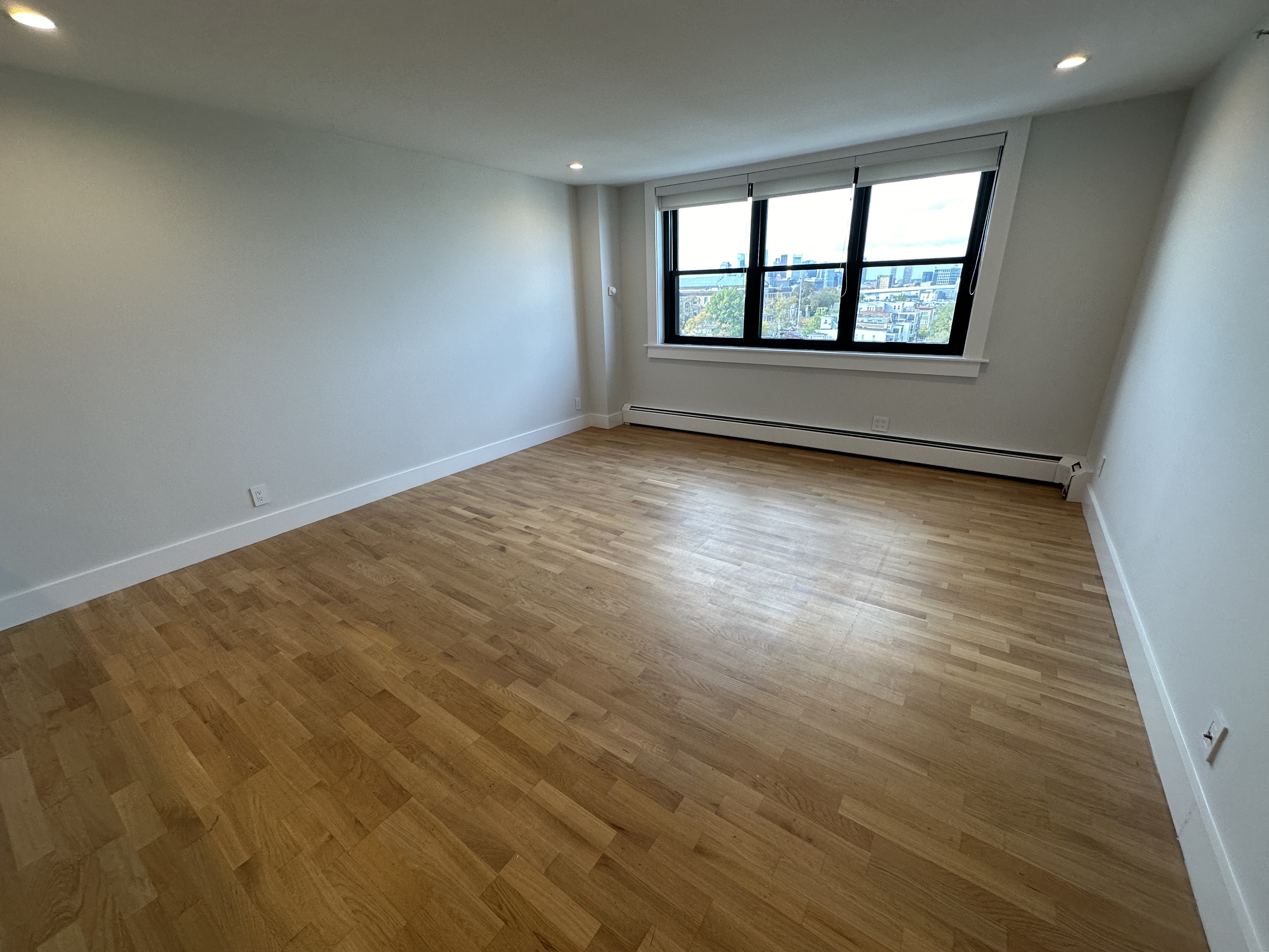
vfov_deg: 85.7
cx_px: 634
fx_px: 513
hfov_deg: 102.1
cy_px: 476
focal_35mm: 14
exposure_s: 1/120
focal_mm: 2.22
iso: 100
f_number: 2.2
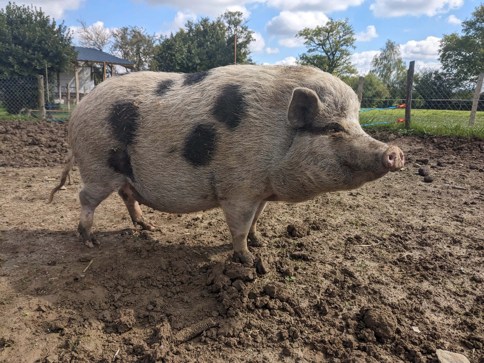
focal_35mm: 27
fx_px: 378
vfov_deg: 51.4
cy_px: 182
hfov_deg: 65.3
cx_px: 242
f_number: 1.73
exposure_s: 1/2597
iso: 44
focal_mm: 4.38
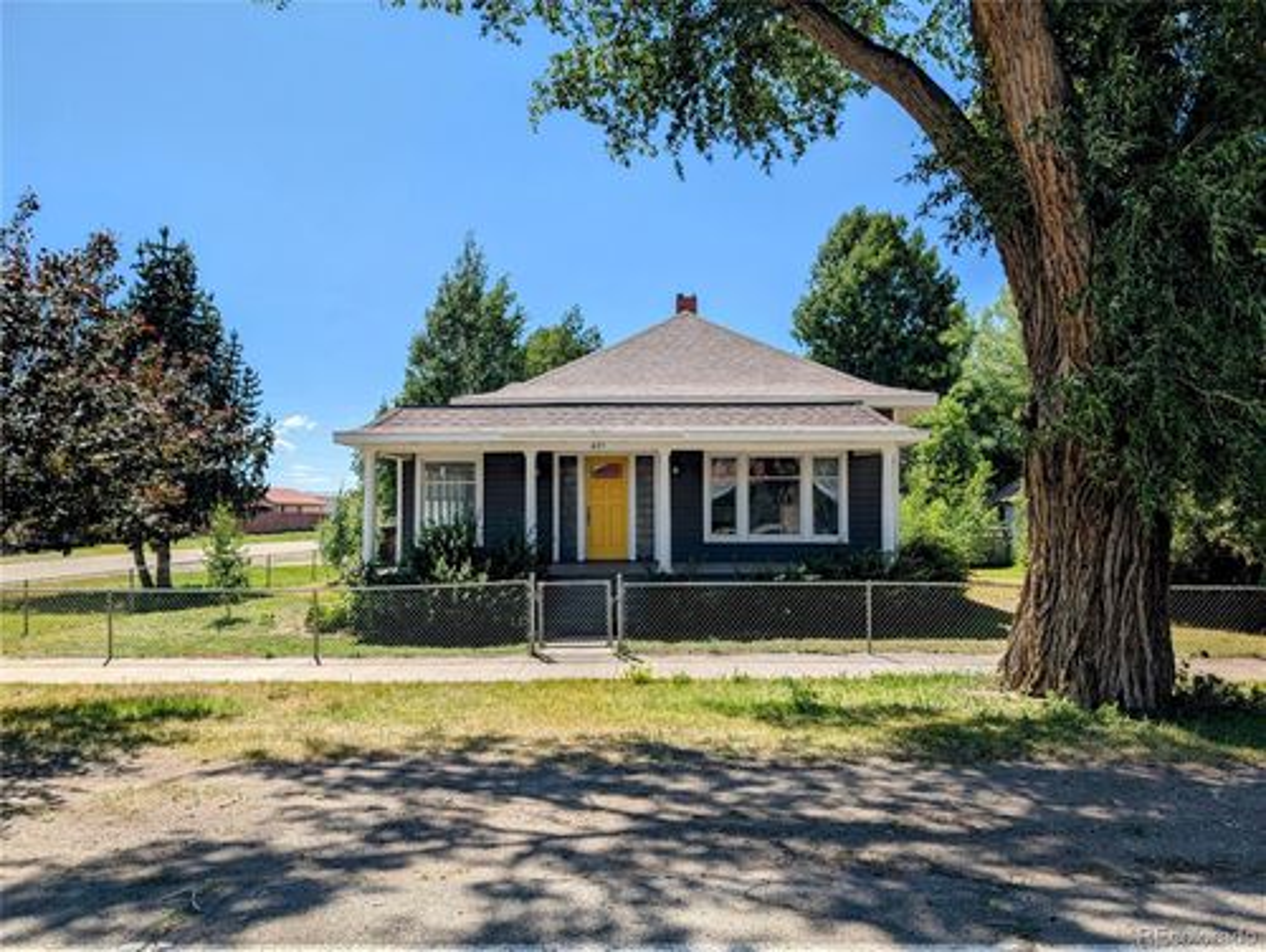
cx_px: 633
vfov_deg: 56.9
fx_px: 879
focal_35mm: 24
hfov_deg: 71.5
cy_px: 476
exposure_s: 1/1119
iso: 23
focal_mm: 6.9
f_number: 1.68
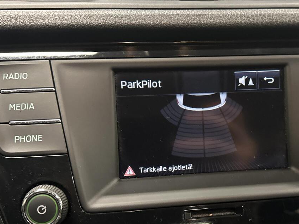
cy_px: 121
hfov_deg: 45.3
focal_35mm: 41
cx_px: 191
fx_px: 354
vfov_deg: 35.1
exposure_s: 1/47
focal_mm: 6.86
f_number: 1.78
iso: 1000
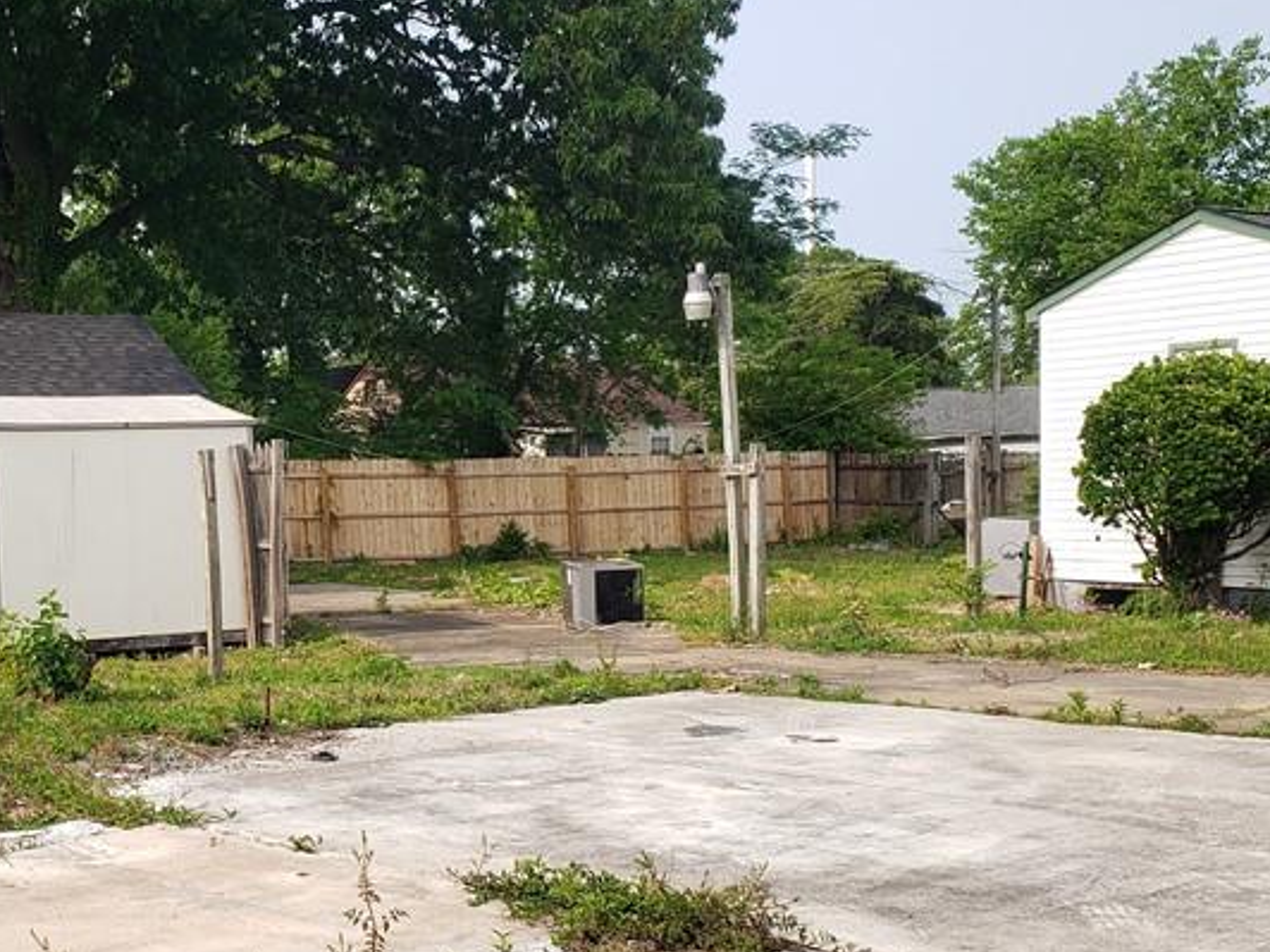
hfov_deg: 36.5
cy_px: 582
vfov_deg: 29.0
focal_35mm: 50
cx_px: 205
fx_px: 1834
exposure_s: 1/758
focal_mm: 4.3
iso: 50
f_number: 2.4
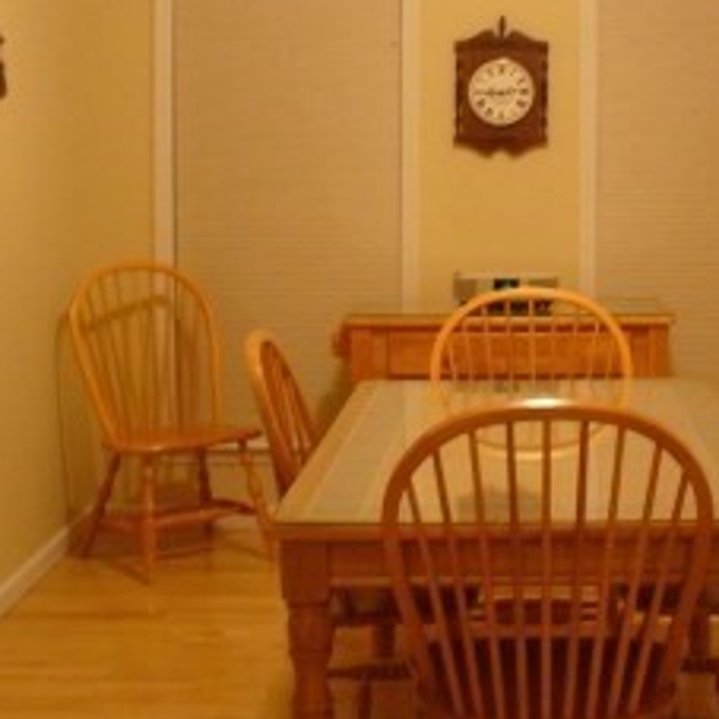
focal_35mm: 65
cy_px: 272
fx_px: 1527
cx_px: 532
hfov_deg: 26.2
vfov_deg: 26.4
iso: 200
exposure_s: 1/8
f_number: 2.8
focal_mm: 6.1
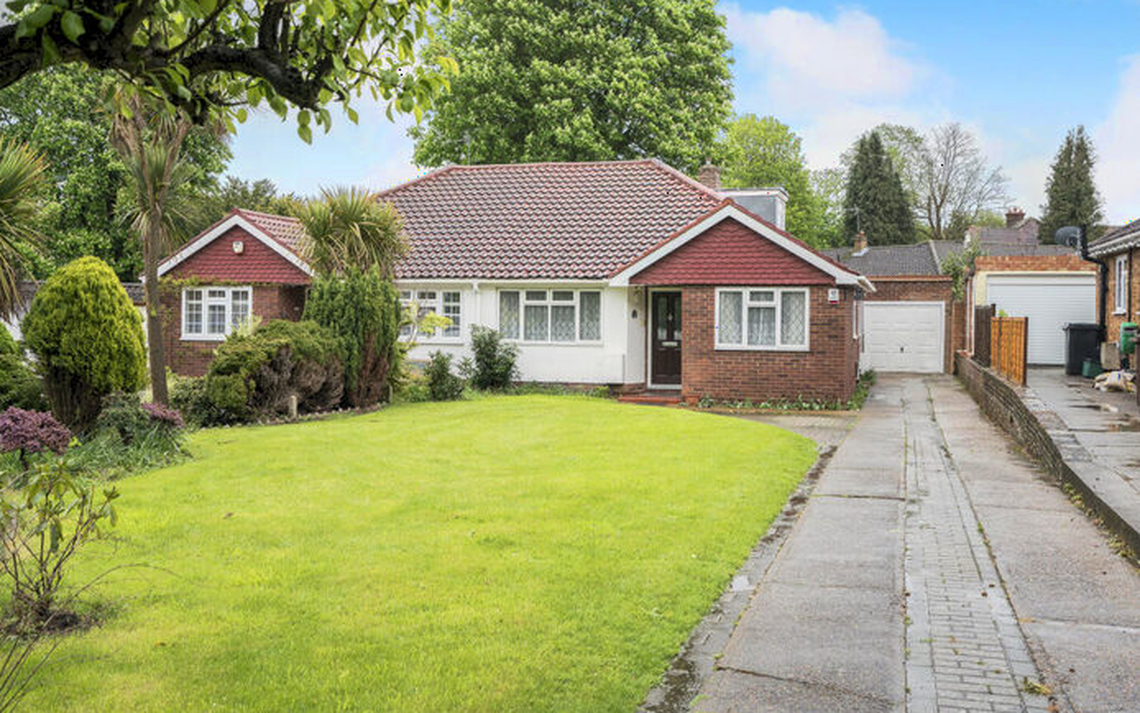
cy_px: 364
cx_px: 567
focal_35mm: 36
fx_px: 1119
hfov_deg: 54.0
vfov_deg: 35.3
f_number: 7.1
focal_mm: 35
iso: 400
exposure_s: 1/50
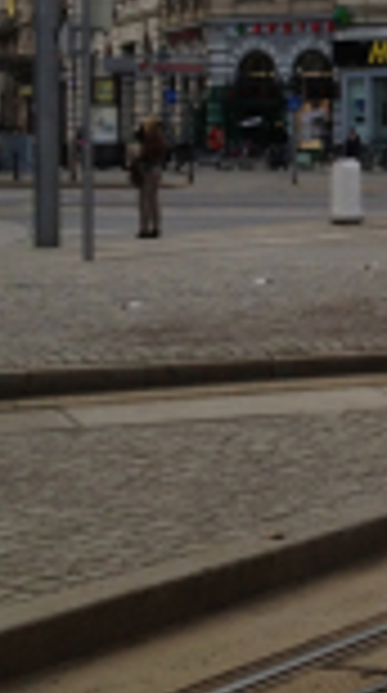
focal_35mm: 124
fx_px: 2275
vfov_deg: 17.2
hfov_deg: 9.1
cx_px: 794
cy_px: 135
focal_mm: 4.28
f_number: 2.4
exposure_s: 1/452
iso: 50
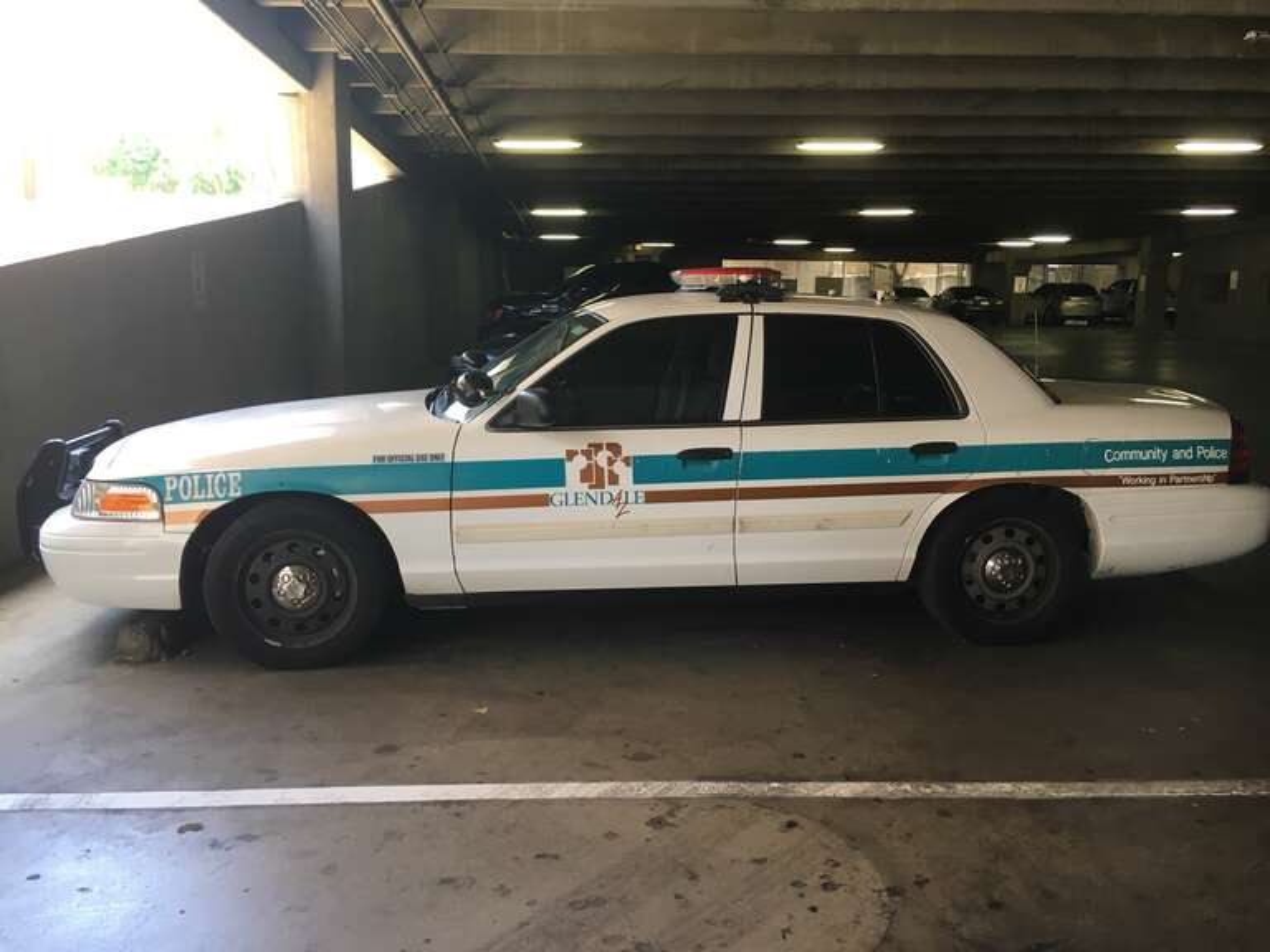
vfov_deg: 48.2
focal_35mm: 29
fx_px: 1064
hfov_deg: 61.7
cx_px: 635
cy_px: 476
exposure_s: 1/30
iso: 25
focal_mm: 4.15
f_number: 2.2
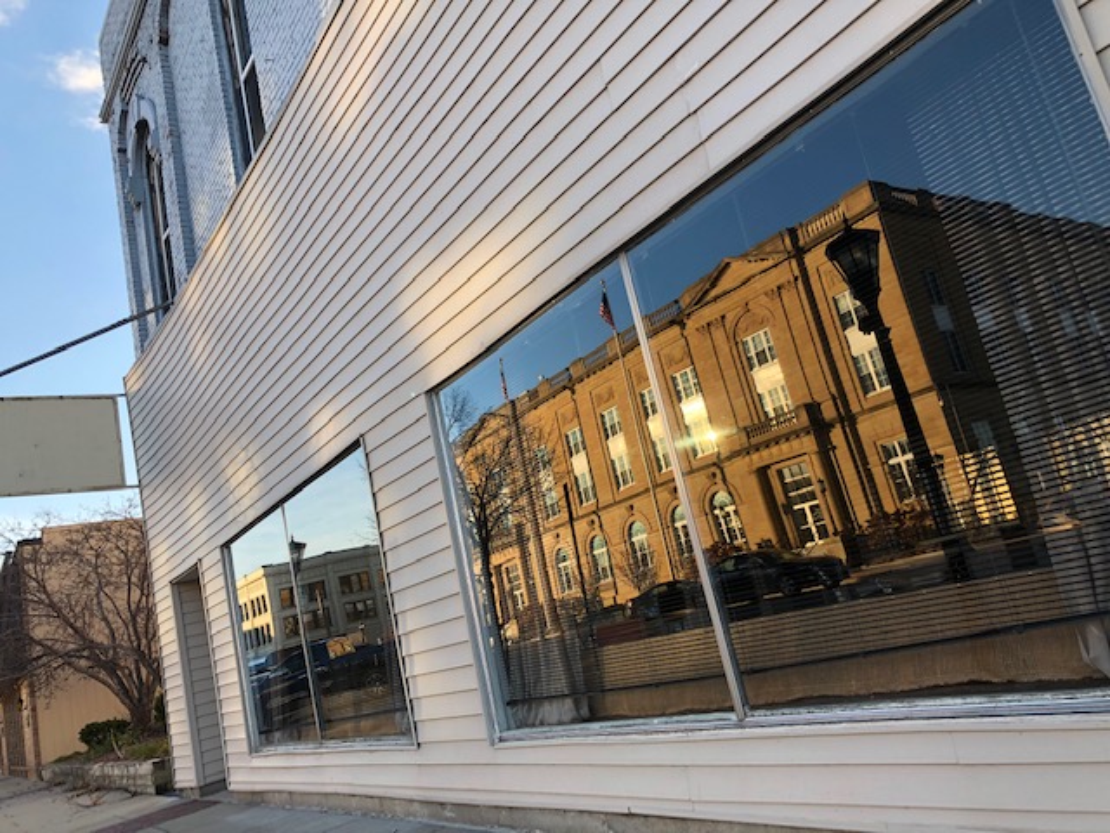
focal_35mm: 28
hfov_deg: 63.4
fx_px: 898
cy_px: 416
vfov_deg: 49.7
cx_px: 555
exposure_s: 1/291
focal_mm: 4
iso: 20
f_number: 1.8
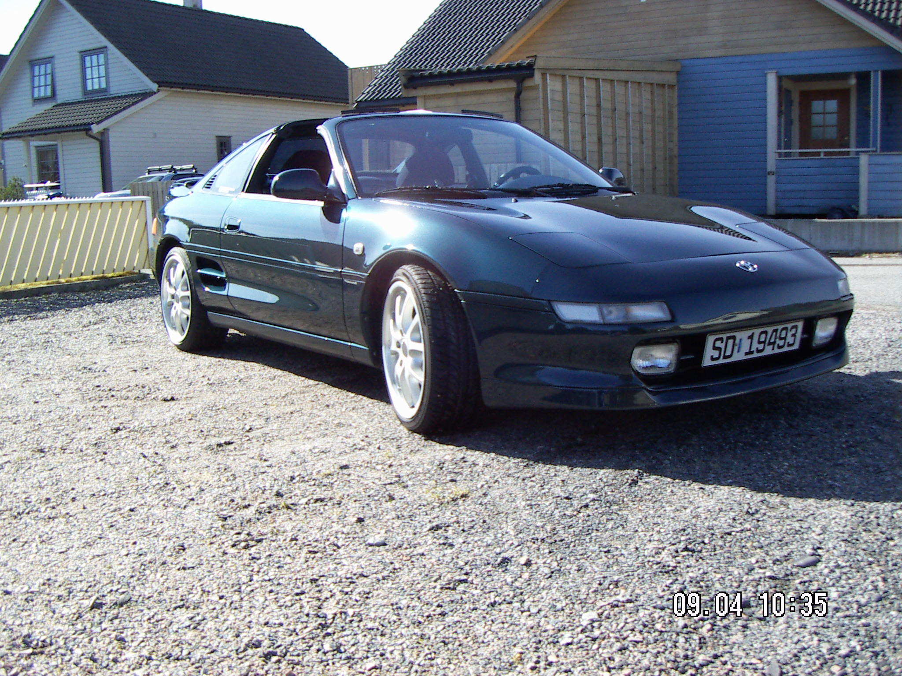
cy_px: 338
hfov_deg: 51.4
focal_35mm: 36
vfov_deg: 39.7
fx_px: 938
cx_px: 451
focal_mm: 4.7
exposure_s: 1/160
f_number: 6.7
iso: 80
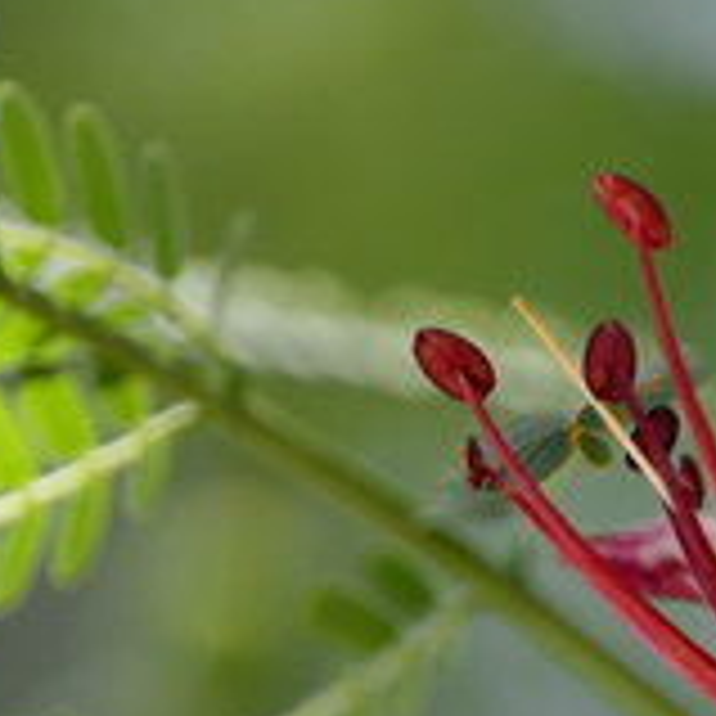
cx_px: 914
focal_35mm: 802
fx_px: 18768
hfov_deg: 2.2
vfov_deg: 2.2
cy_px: 655
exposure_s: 1/400
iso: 800
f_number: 6.3
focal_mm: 200
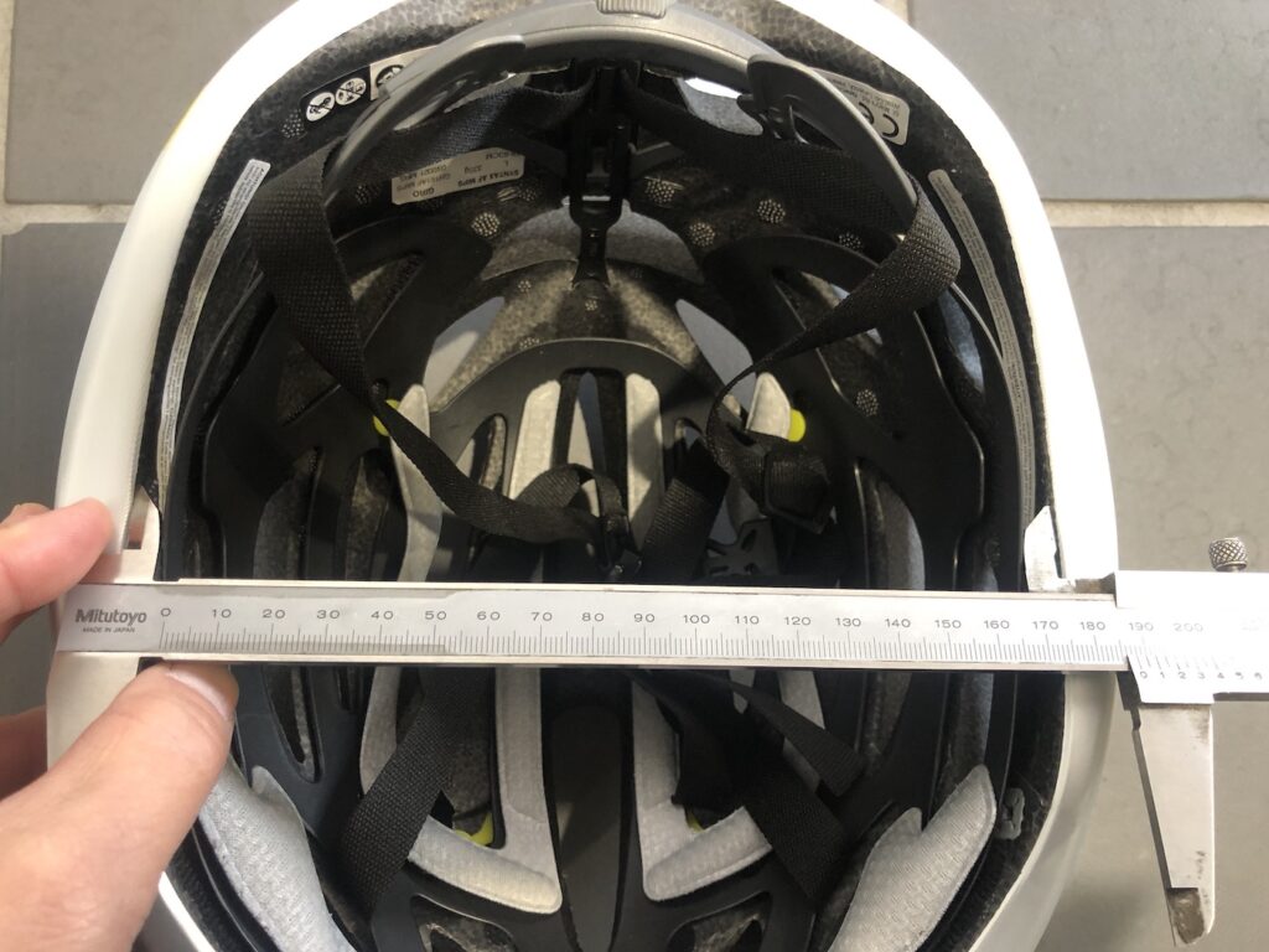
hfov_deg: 63.4
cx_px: 634
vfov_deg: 49.7
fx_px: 1026
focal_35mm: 28
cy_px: 476
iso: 80
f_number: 1.8
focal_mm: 4
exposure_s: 1/15
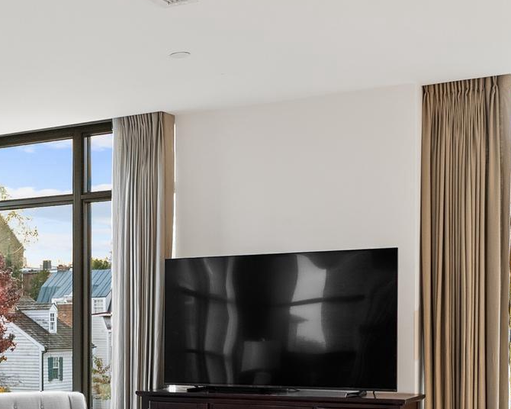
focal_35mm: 67
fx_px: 1020
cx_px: -102
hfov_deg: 25.3
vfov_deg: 22.4
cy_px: 319
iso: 800
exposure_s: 1/25
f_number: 5
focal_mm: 23.5
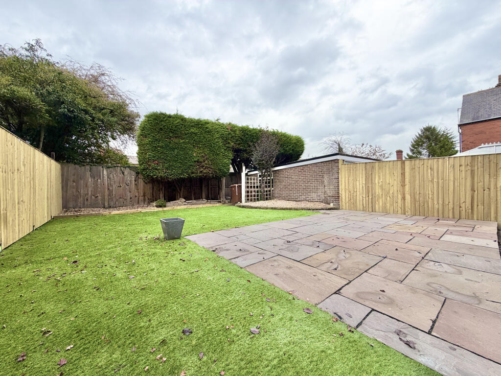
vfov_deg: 85.7
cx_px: 250
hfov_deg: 102.1
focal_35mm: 14
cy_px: 188
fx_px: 203
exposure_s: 1/502
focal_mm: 2.22
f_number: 2.2
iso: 40
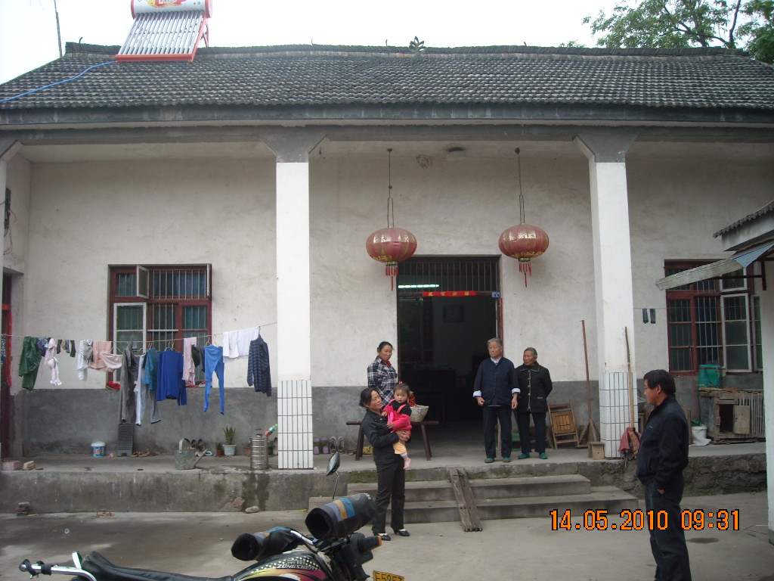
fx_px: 783
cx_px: 387
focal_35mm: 35
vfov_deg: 40.7
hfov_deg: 52.6
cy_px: 290
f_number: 2.8
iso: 64
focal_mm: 5.7
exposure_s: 1/84
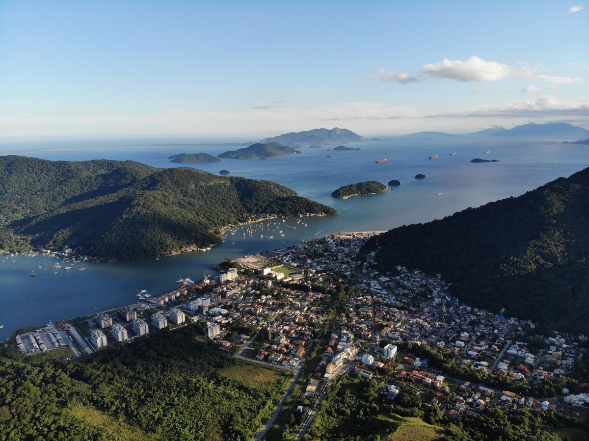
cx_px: 294
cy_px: 220
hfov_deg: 71.6
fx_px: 408
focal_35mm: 24
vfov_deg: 56.8
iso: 100
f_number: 2.8
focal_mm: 4.5
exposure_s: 1/716
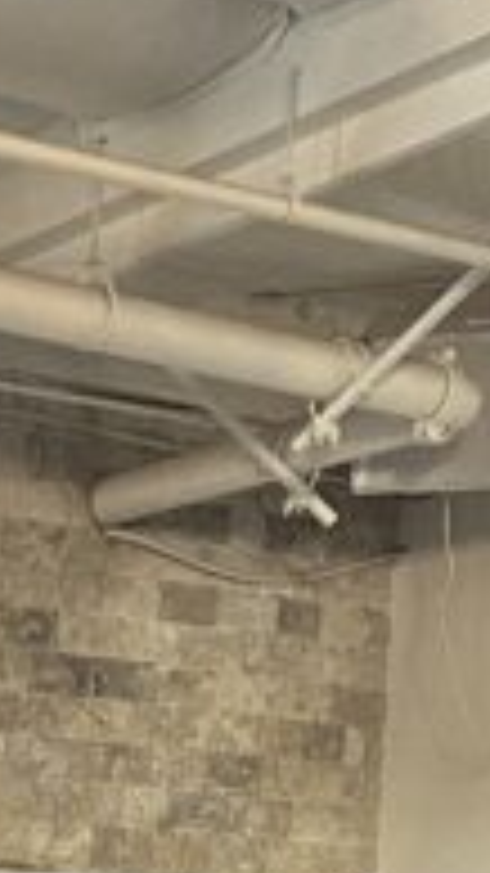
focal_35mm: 138
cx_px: -647
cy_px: 1876
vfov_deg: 13.0
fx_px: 3190
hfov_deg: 8.2
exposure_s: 1/60
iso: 320
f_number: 1.78
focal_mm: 6.86
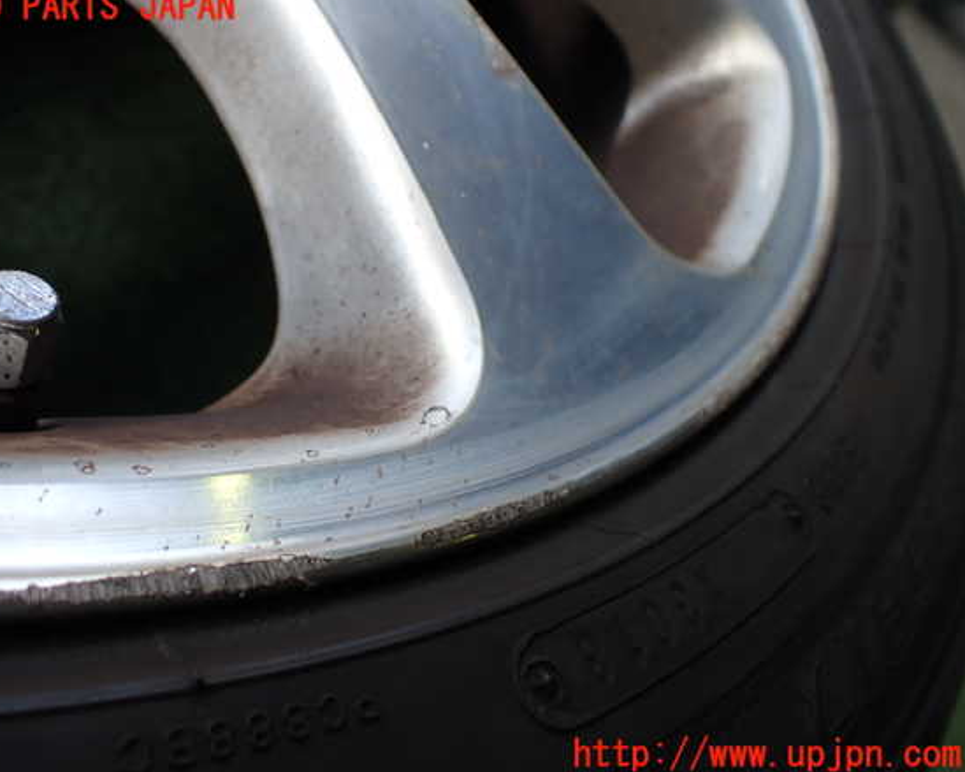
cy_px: 382
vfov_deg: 45.8
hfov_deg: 55.6
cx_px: 443
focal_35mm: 32
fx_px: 914
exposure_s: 1/160
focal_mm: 5.4
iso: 100
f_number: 2.3
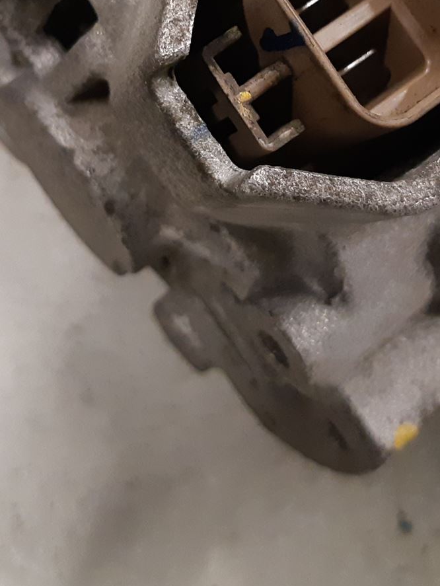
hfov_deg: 24.4
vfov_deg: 31.0
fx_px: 1016
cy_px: 81
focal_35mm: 60
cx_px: 275
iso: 320
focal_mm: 3.93
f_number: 1.7
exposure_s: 1/50
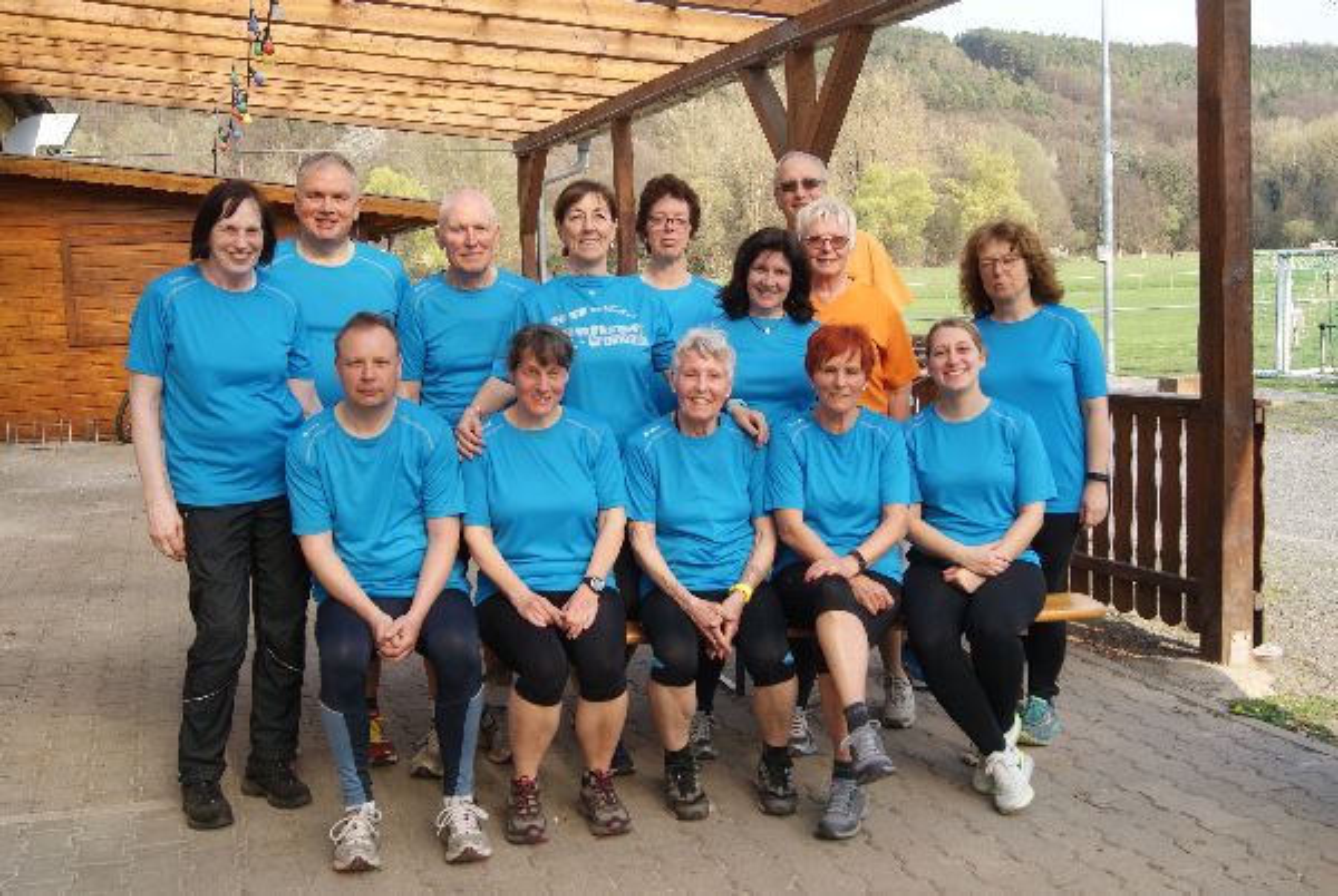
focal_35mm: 42
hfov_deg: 46.3
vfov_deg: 32.0
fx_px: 1563
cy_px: 448
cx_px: 669
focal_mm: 28
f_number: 6.3
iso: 100
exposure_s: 1/80
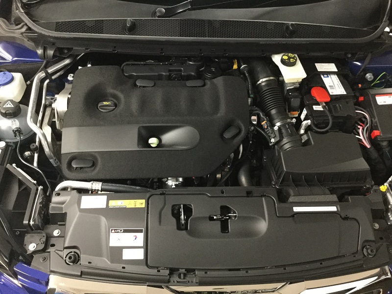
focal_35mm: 31
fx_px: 351
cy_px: 147
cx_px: 196
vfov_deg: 45.4
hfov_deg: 58.4
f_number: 2.4
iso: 250
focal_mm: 3.3
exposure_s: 1/15
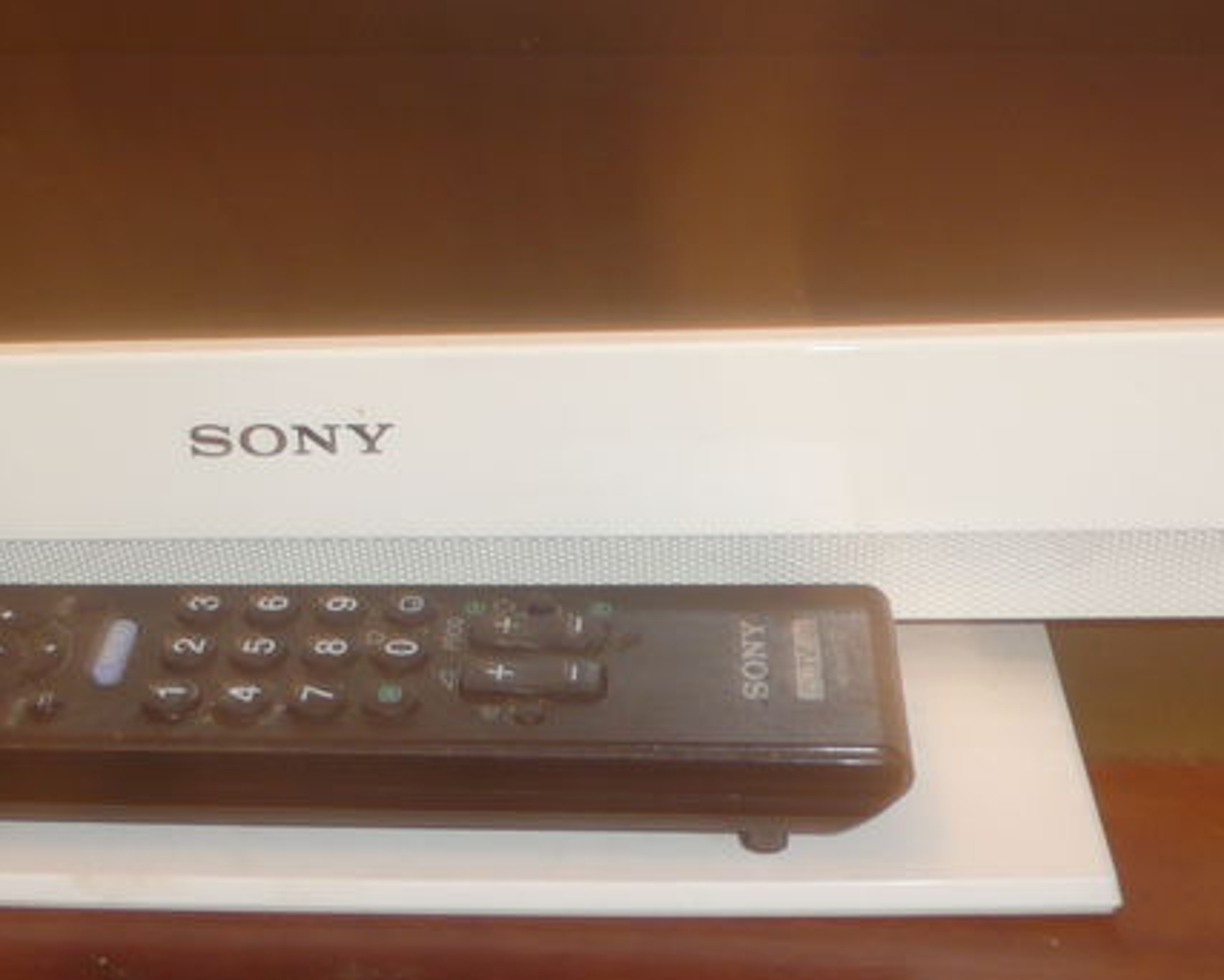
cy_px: 11
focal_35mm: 64
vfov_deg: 23.0
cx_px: 321
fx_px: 2320
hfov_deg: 29.2
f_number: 3.3
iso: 100
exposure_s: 1
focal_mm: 4.6
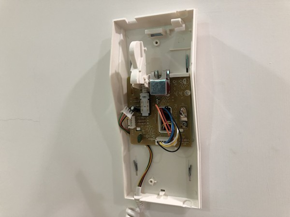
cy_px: 108
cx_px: 145
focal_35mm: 28
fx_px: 235
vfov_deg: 49.7
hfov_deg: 63.4
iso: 40
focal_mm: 4
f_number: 1.8
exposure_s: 1/17
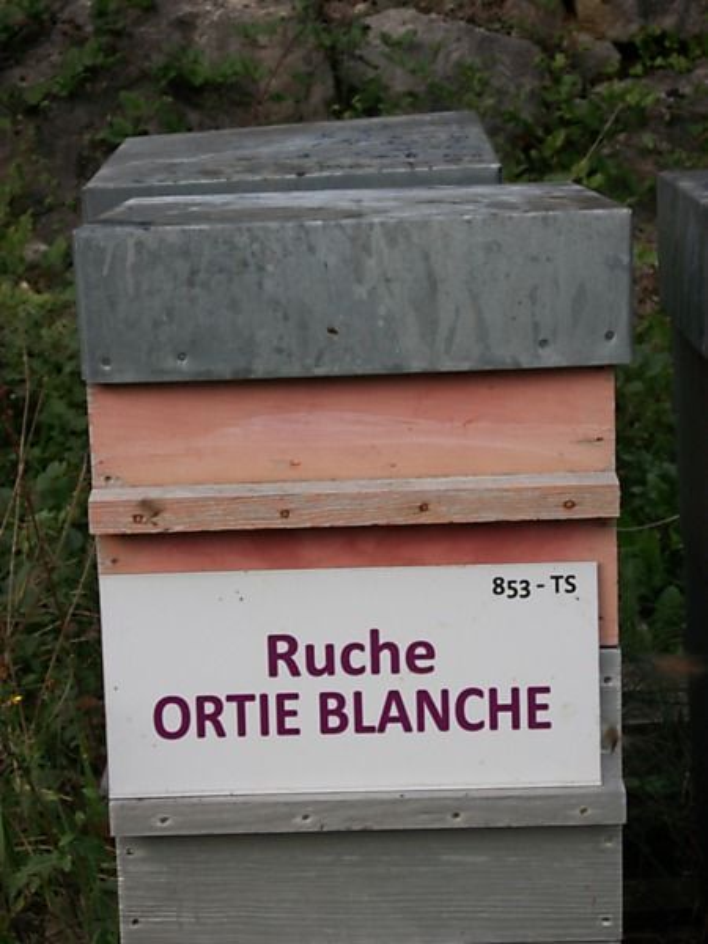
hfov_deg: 19.1
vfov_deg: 25.3
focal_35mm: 77
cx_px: 354
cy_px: 472
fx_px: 2100
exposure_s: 1/160
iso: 80
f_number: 4.6
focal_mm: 13.7
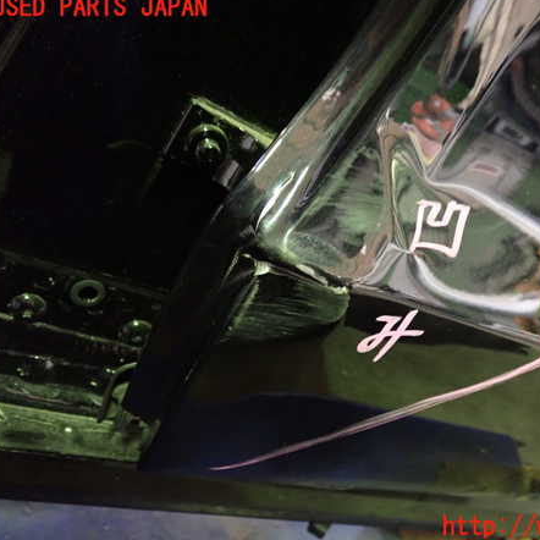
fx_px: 635
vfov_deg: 46.0
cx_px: 352
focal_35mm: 36
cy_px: 268
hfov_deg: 45.5
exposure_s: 1/15
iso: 800
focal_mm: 5.4
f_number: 2.3
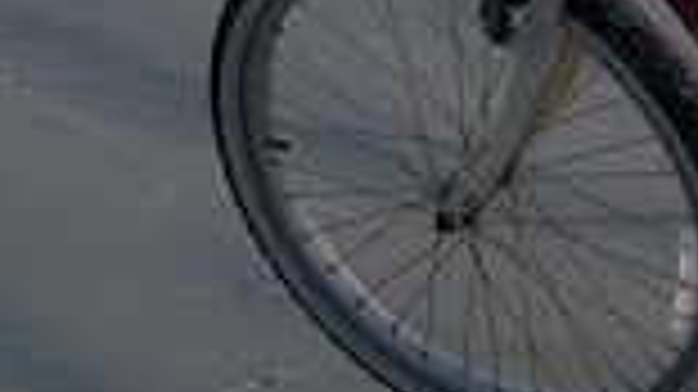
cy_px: -586
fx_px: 2164
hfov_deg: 17.3
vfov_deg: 9.2
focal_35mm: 117
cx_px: 896
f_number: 1.8
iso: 25
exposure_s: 1/3185
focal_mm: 4.25
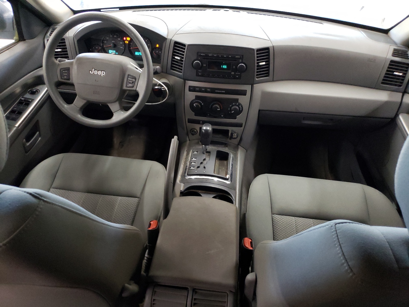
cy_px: 154
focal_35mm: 26
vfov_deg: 53.1
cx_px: 204
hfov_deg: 67.3
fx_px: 307
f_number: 1.5
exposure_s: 1/24
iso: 404
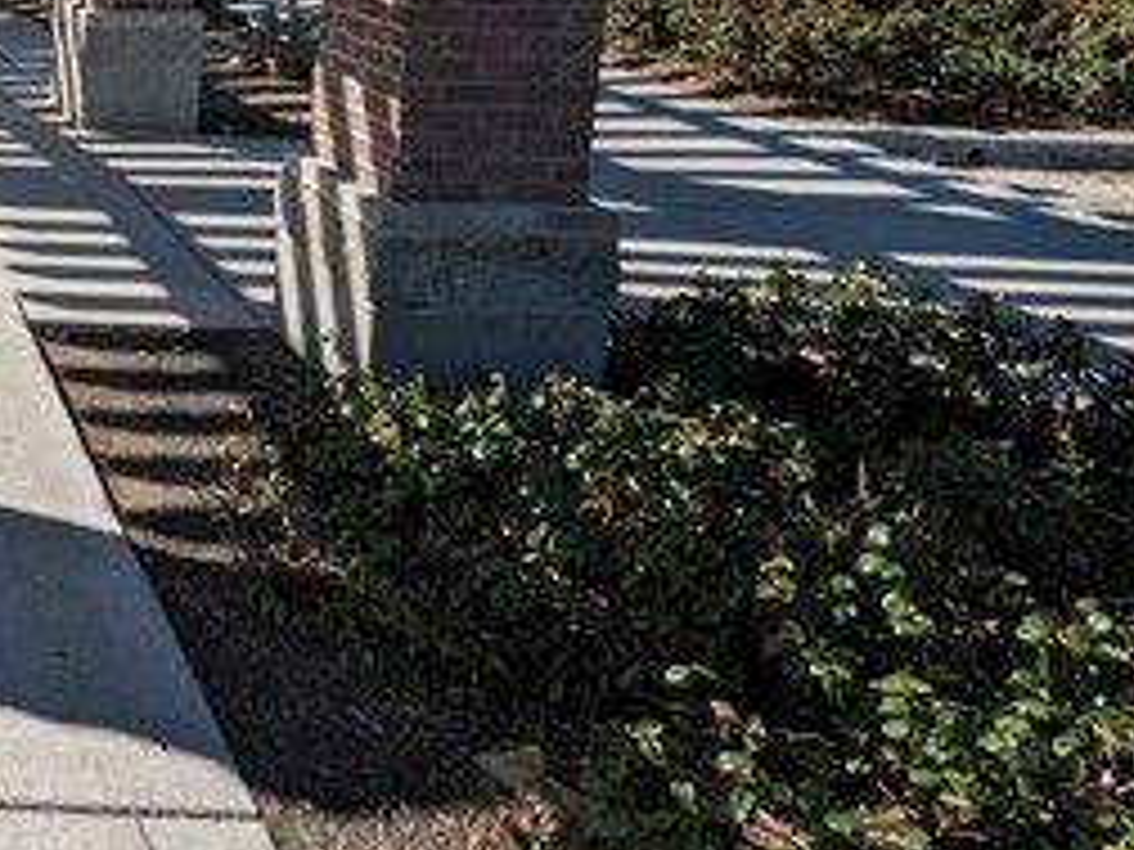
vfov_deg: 37.5
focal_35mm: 33
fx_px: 1081
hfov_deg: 37.6
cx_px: -297
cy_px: -34
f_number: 2.2
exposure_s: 1/1575
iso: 43
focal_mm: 1.95
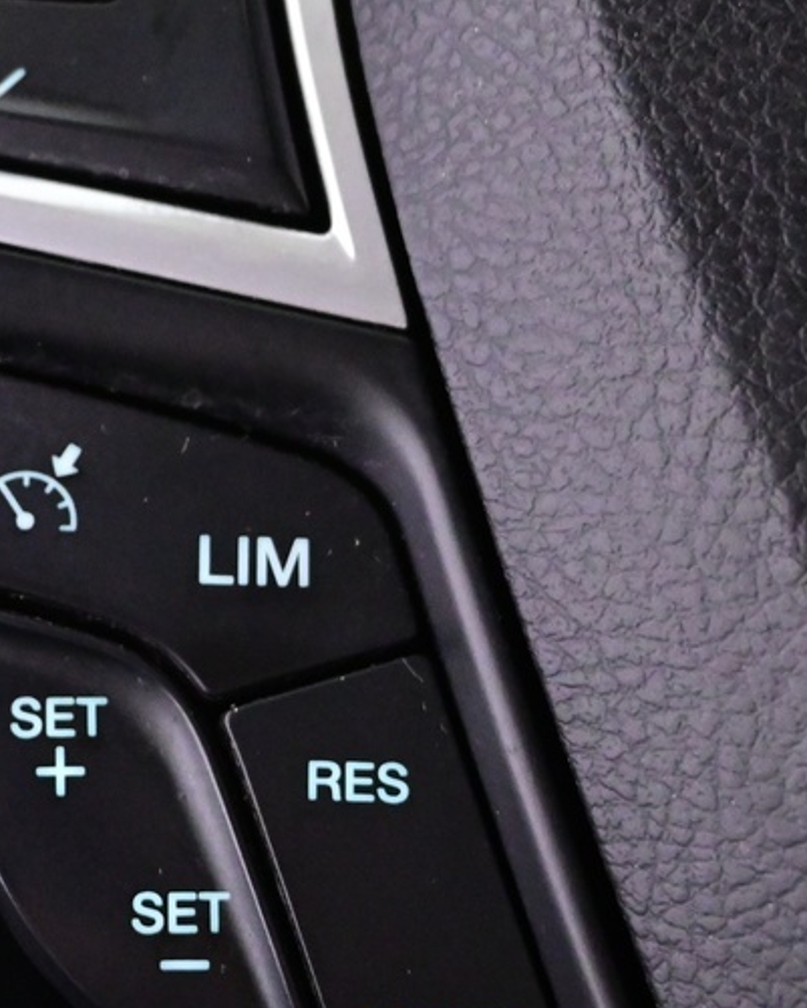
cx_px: -34
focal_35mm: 93
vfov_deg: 20.5
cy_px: 537
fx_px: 2784
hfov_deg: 16.1
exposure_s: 1/30
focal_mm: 20.5
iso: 3200
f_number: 3.8
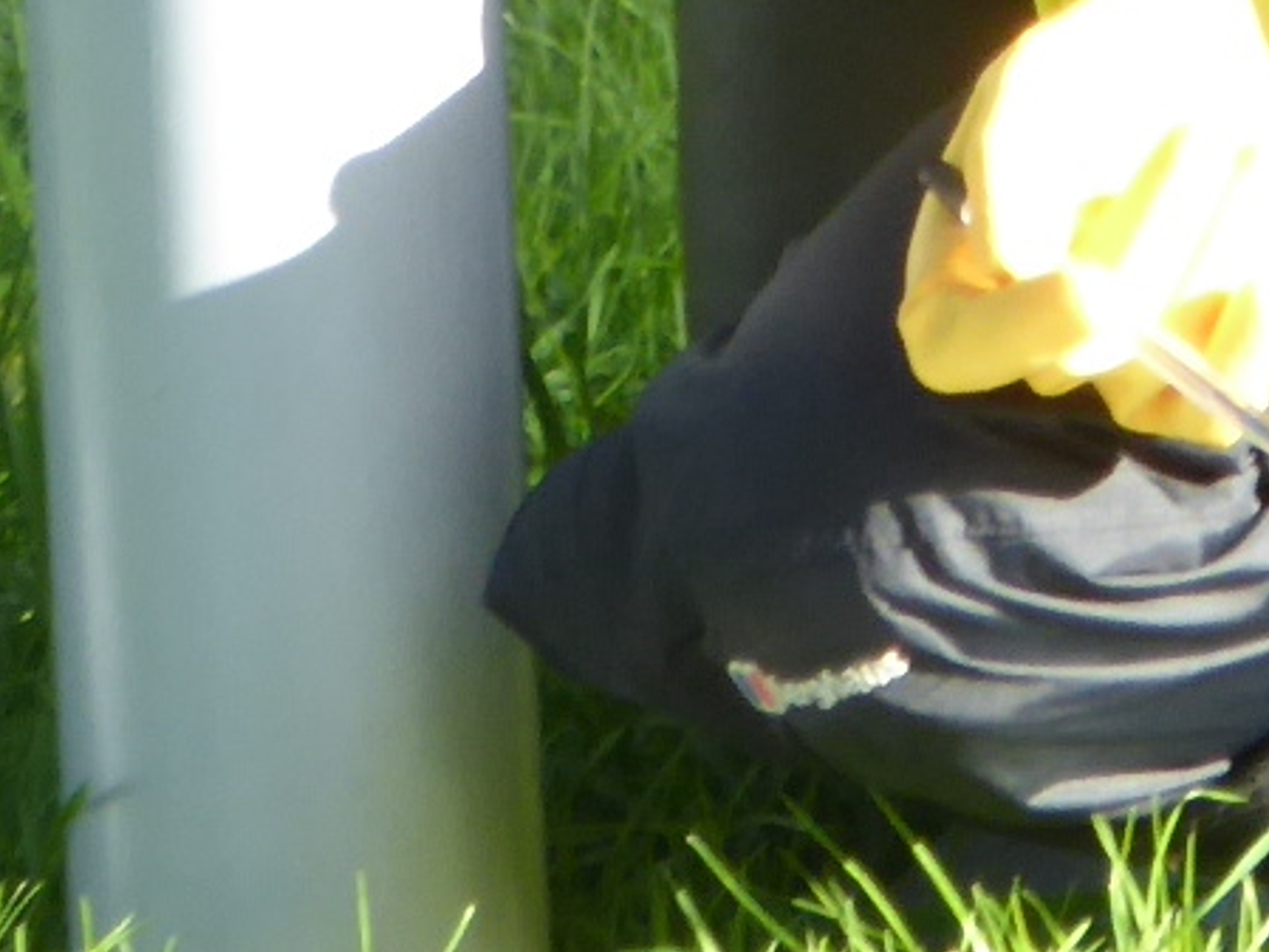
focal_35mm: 912
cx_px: 1136
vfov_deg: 1.6
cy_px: -1274
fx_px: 33442
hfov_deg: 2.2
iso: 125
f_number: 5.5
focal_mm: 28.7
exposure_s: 1/80
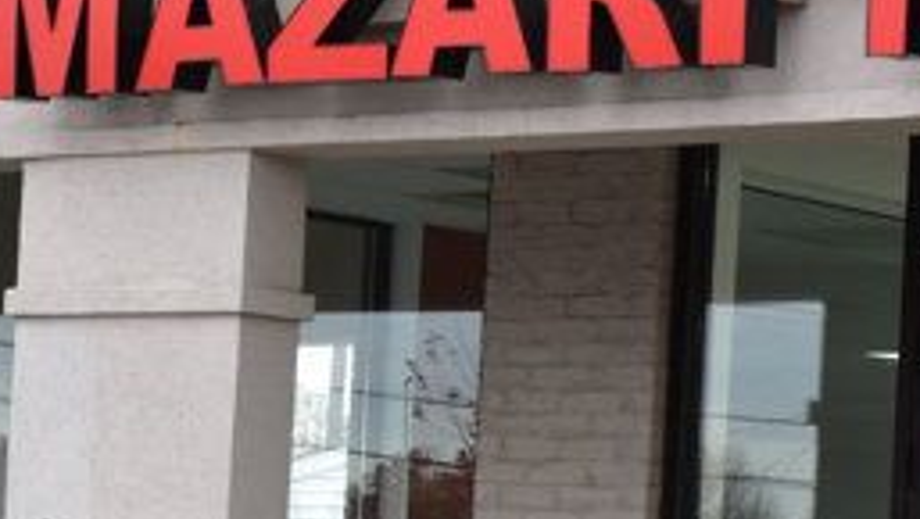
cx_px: 286
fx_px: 4738
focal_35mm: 194
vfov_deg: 6.2
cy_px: 734
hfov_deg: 11.1
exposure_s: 1/80
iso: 400
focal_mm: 31
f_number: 8
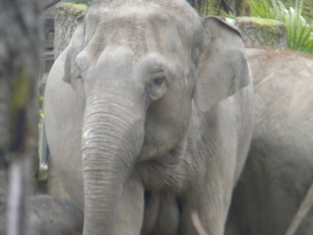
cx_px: 156
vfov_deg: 3.6
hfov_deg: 4.8
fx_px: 3743
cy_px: 118
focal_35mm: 414
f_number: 5.4
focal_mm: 75
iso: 800
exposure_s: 1/120
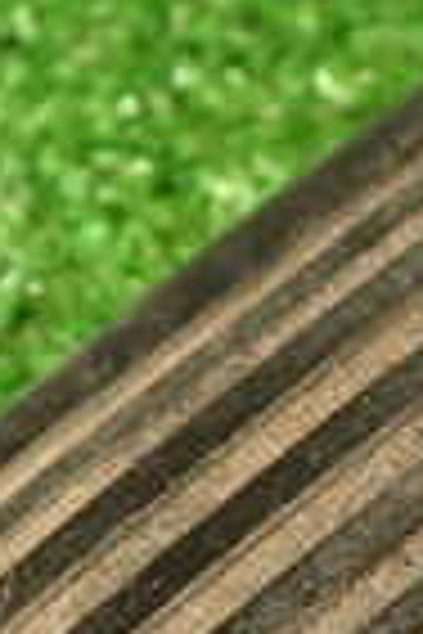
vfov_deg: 15.1
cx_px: 459
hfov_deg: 10.2
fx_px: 2344
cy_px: 647
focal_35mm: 133
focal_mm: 5.4
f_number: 2.3
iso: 250
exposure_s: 1/30
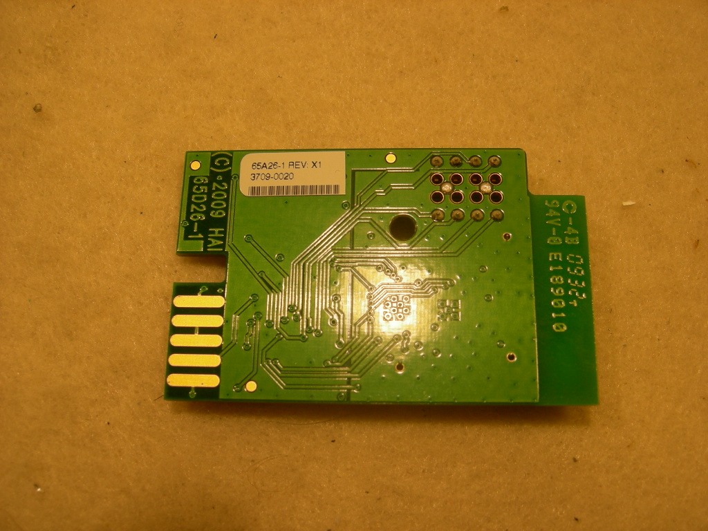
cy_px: 266
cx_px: 354
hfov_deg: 51.4
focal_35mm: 36
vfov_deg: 39.7
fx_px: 736
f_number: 3.8
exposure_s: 1/74.5
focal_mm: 7.5
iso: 64
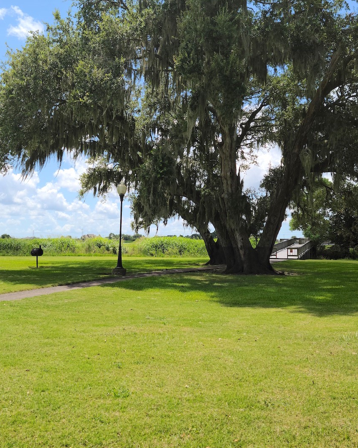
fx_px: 490
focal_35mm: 37
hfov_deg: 40.0
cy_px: 224
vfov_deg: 49.1
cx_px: 152
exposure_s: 1/957
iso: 25
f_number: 2
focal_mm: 5.9
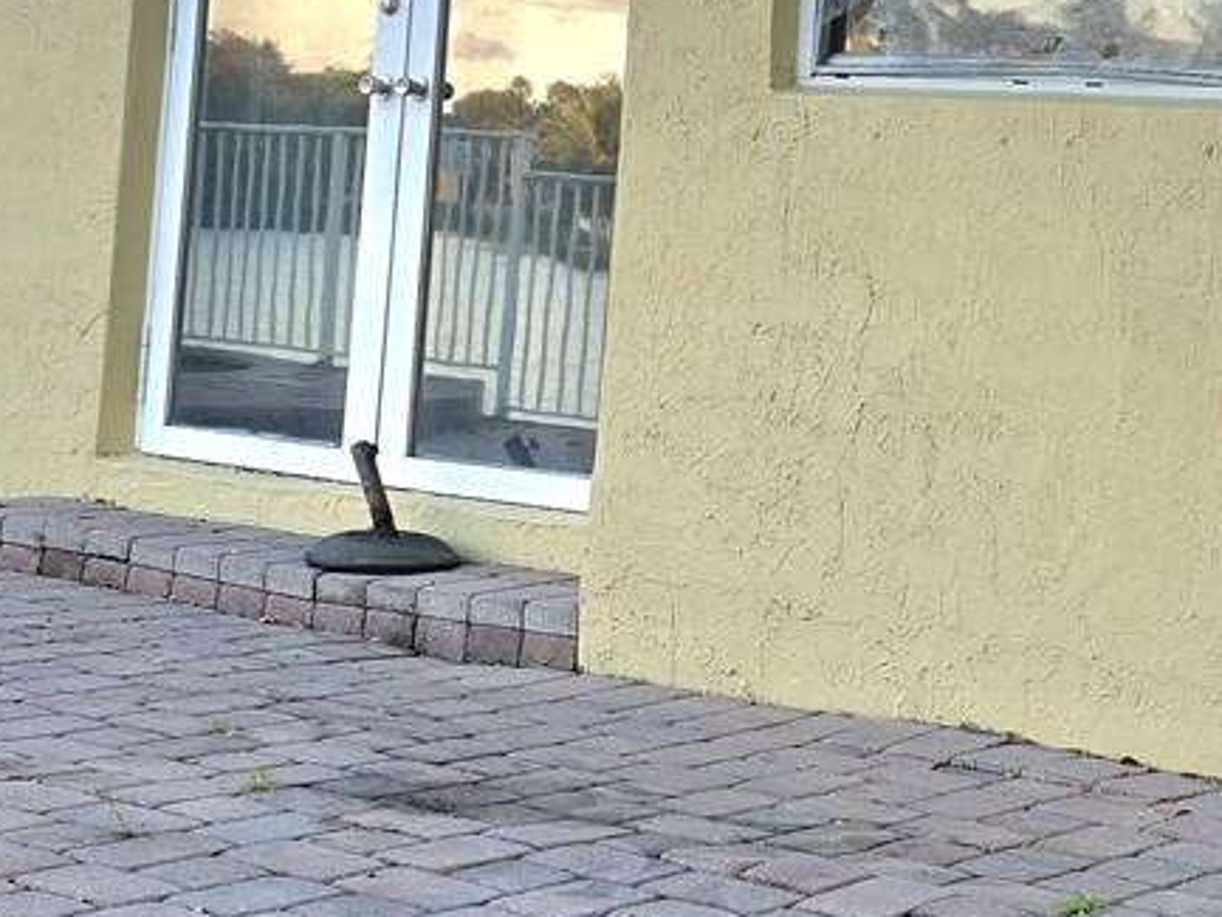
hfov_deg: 22.6
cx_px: 1022
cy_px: 96
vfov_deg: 17.1
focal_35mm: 85
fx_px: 3001
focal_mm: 6.3
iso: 32
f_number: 1.7
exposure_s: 1/182
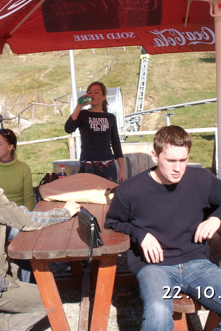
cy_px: 151
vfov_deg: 35.6
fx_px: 516
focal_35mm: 56
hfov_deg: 24.0
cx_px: 69
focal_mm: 7.7
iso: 50
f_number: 7.1
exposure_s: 1/160
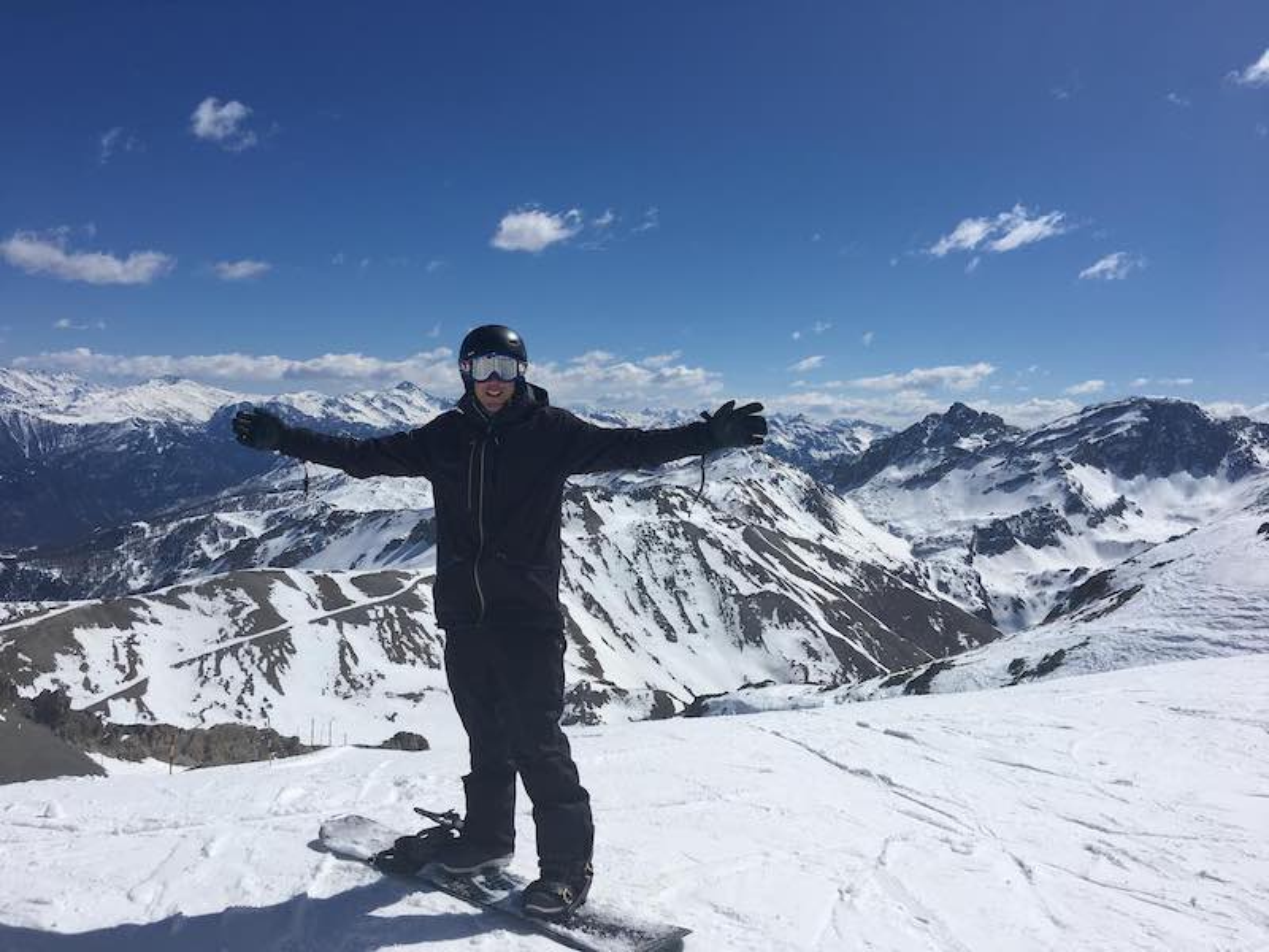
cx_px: 634
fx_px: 1063
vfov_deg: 48.2
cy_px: 476
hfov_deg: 61.7
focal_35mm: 29
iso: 25
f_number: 2.2
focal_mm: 4.15
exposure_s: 1/6410
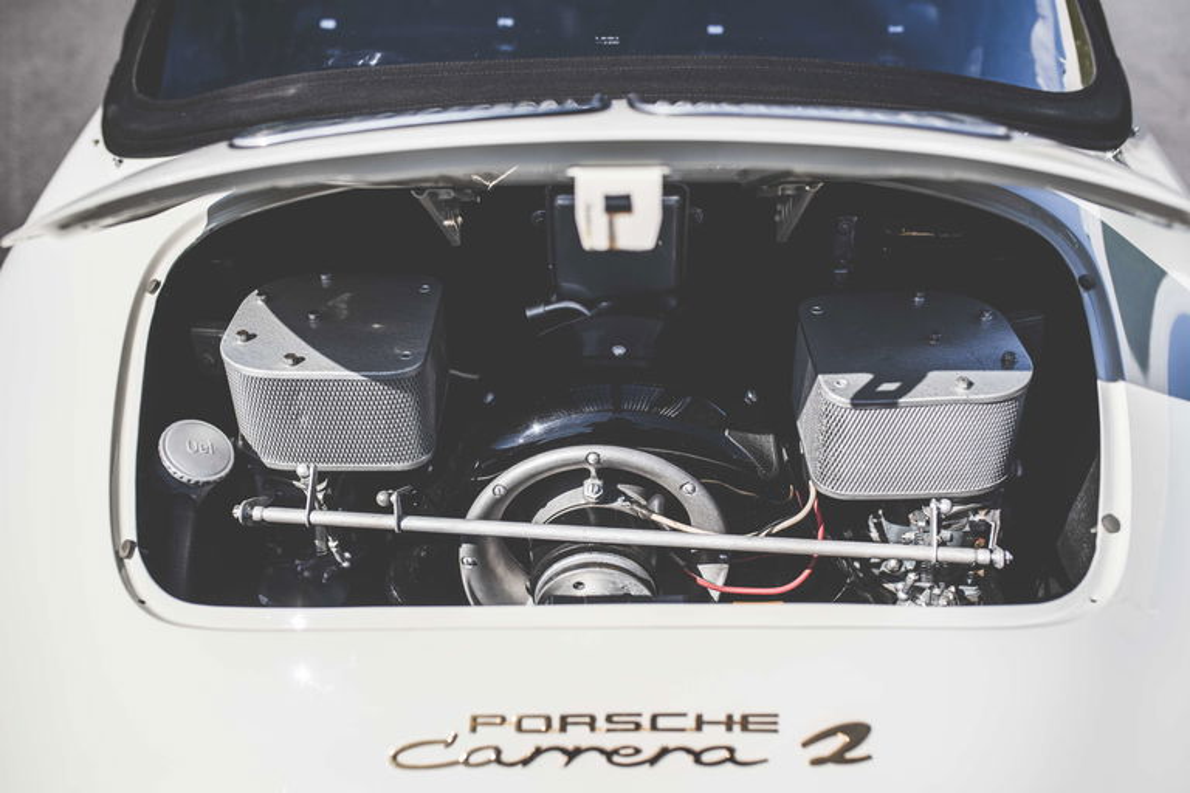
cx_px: 595
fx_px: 1157
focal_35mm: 35
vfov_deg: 37.9
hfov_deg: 54.4
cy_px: 396
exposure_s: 1/3200
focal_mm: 35
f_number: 2.8
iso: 200
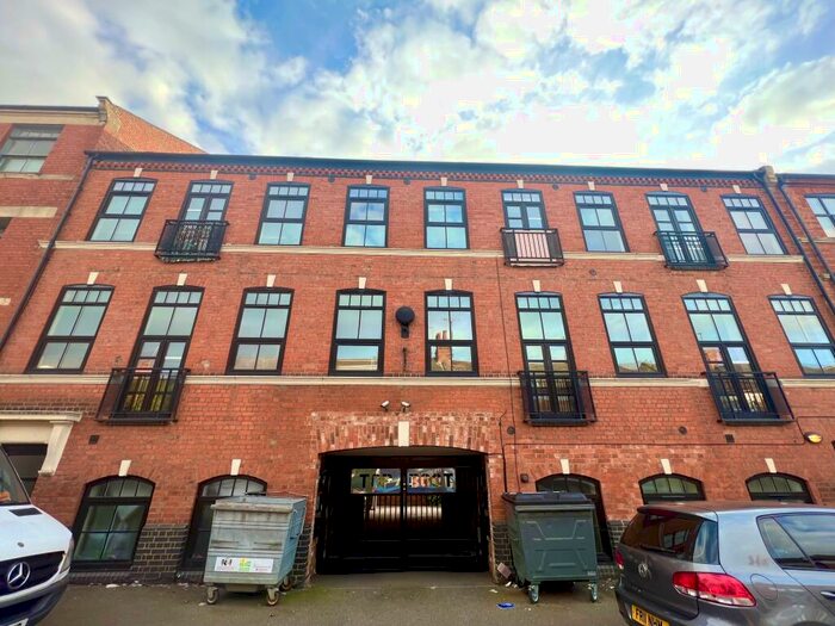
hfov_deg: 106.2
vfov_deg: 89.9
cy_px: 313
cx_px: 418
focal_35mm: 13
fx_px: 314
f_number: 1.8
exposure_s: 1/257
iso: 32
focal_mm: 1.57
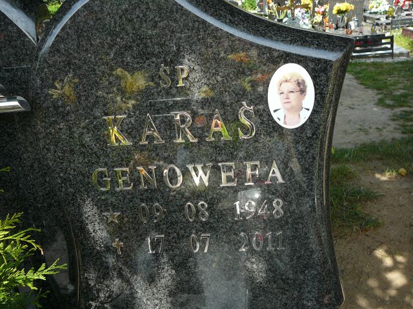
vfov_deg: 40.7
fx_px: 418
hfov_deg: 52.6
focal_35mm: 35
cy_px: 154
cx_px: 206
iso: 80
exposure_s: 1/320
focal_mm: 5.2
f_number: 2.8
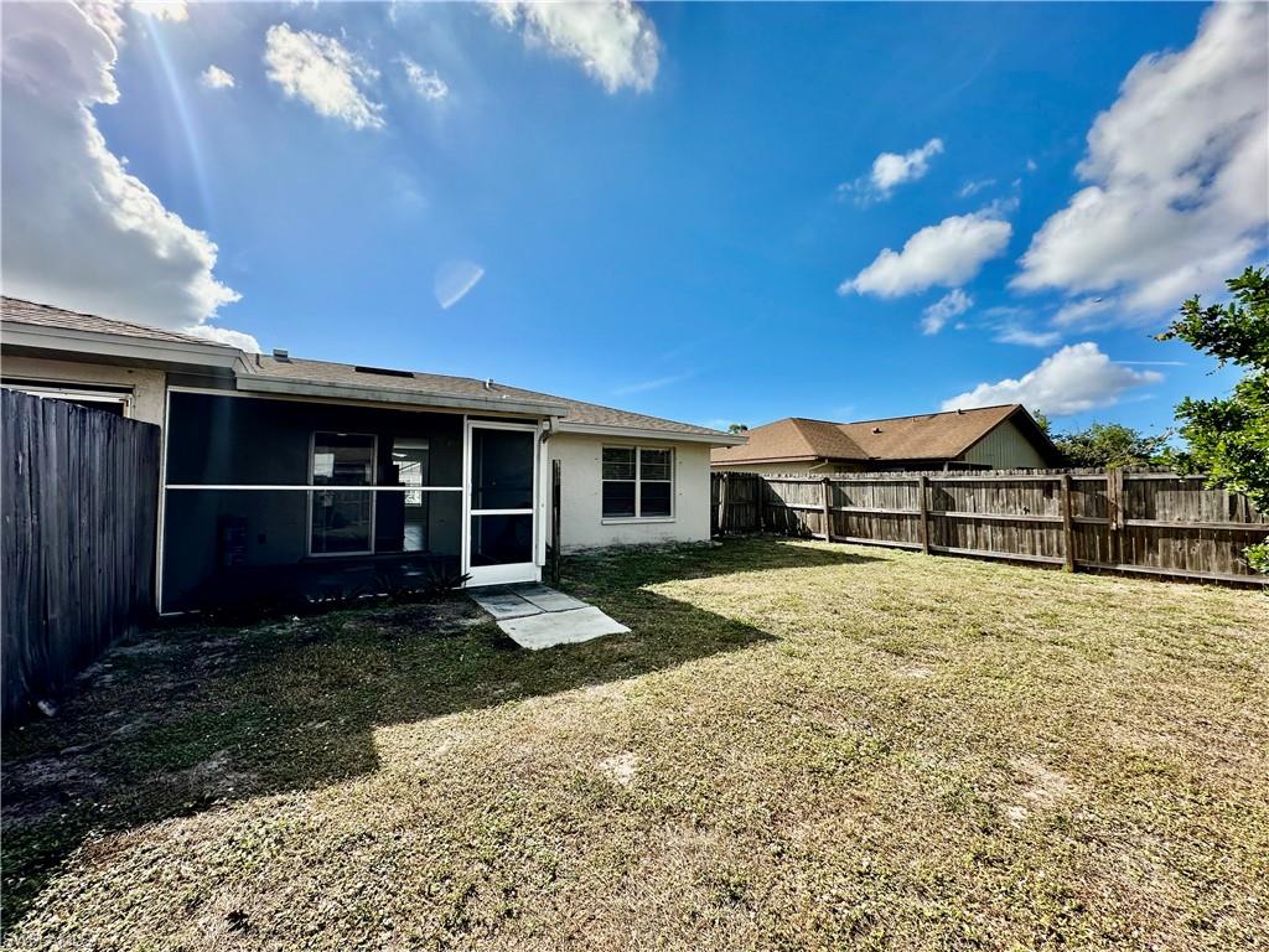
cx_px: 634
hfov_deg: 102.1
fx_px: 513
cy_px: 476
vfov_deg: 85.7
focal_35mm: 14
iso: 50
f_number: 2.2
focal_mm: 2.22
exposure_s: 1/1887
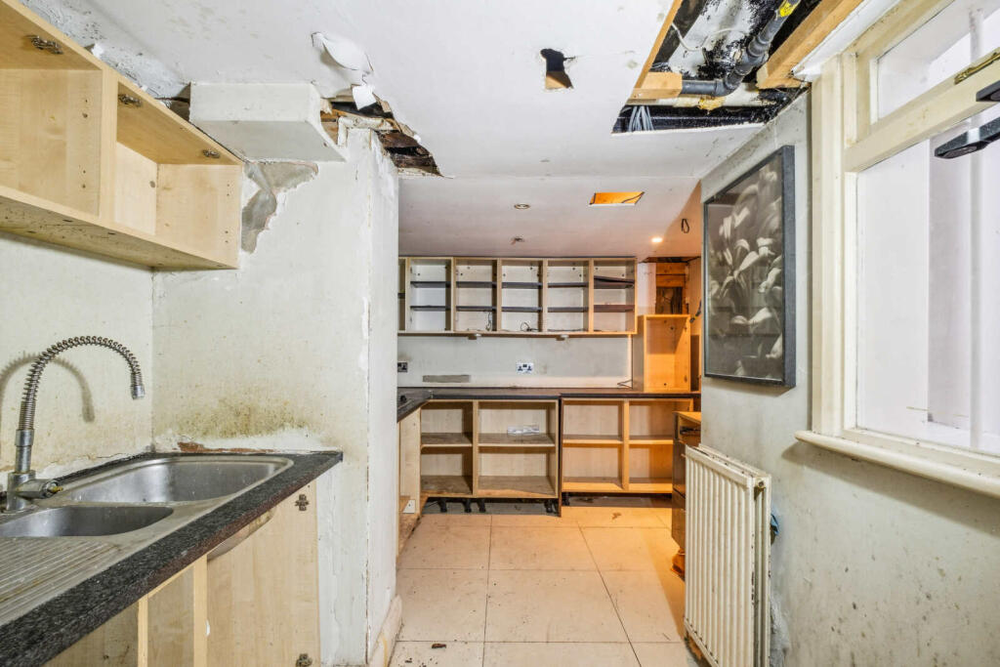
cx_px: 500
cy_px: 334
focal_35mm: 15
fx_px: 417
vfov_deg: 77.3
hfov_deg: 100.4
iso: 1000
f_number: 8
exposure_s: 1/2.5
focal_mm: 10
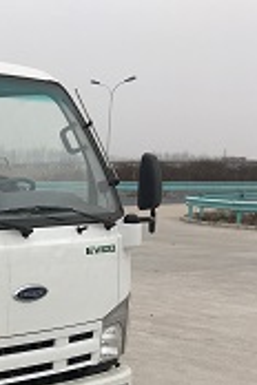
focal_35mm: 70
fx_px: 750
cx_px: -157
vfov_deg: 28.6
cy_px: 260
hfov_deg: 17.1
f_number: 2.2
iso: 25
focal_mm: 4.15
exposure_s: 1/310
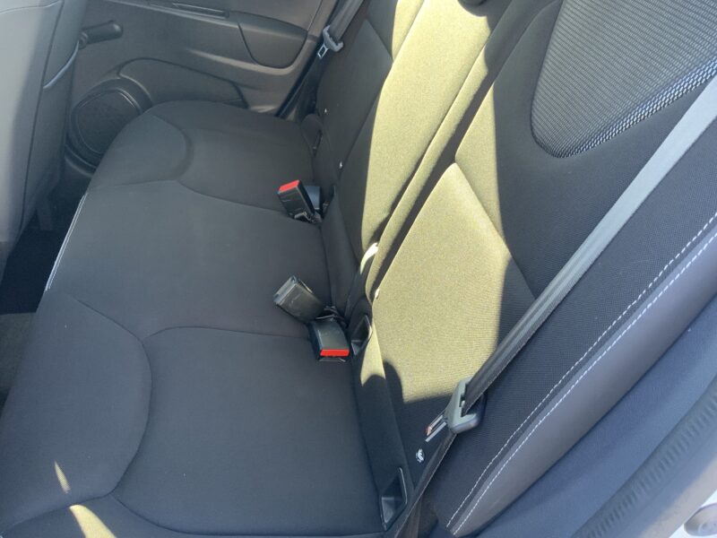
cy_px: 269
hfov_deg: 61.7
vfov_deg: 48.2
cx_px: 358
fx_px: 601
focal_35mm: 29
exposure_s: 1/61
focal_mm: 3
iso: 64
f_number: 1.8
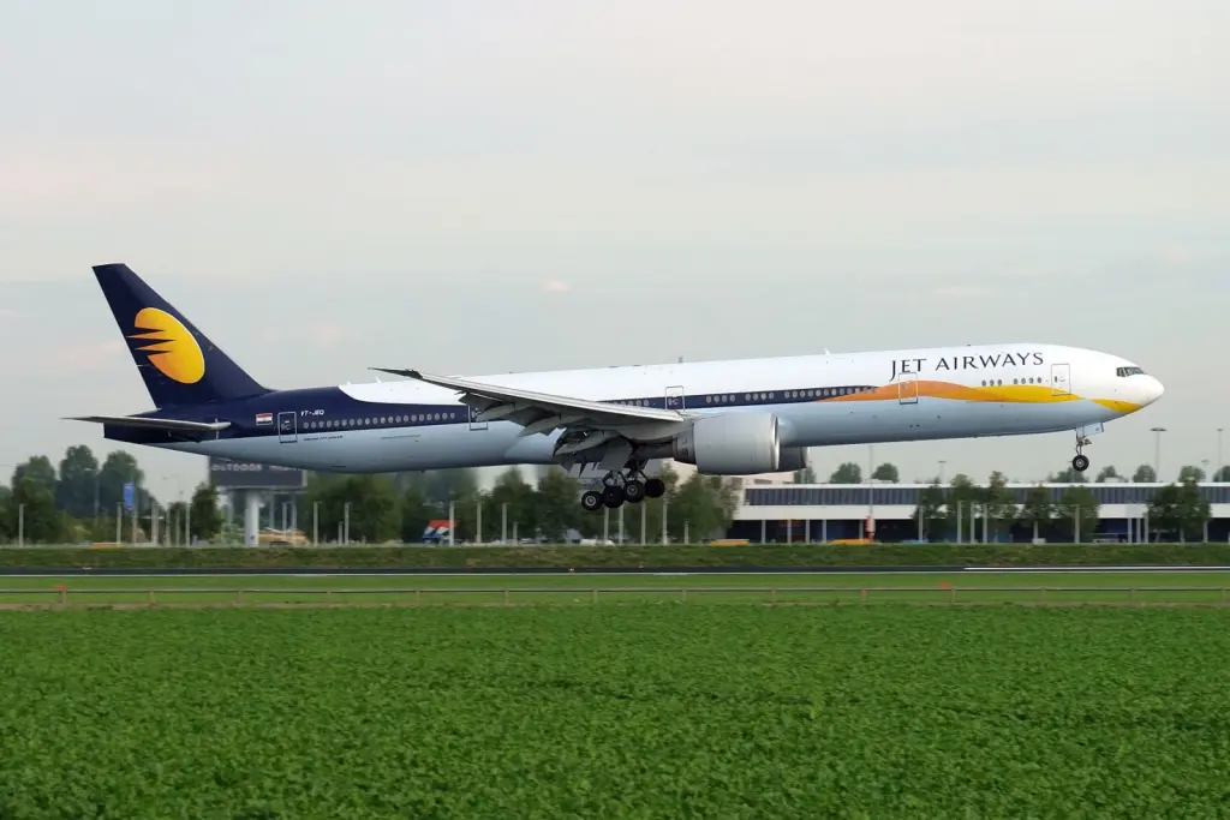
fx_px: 6185
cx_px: 615
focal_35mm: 181
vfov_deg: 7.6
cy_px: 410
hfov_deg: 11.4
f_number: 7.1
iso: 200
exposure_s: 1/300
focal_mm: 120.6
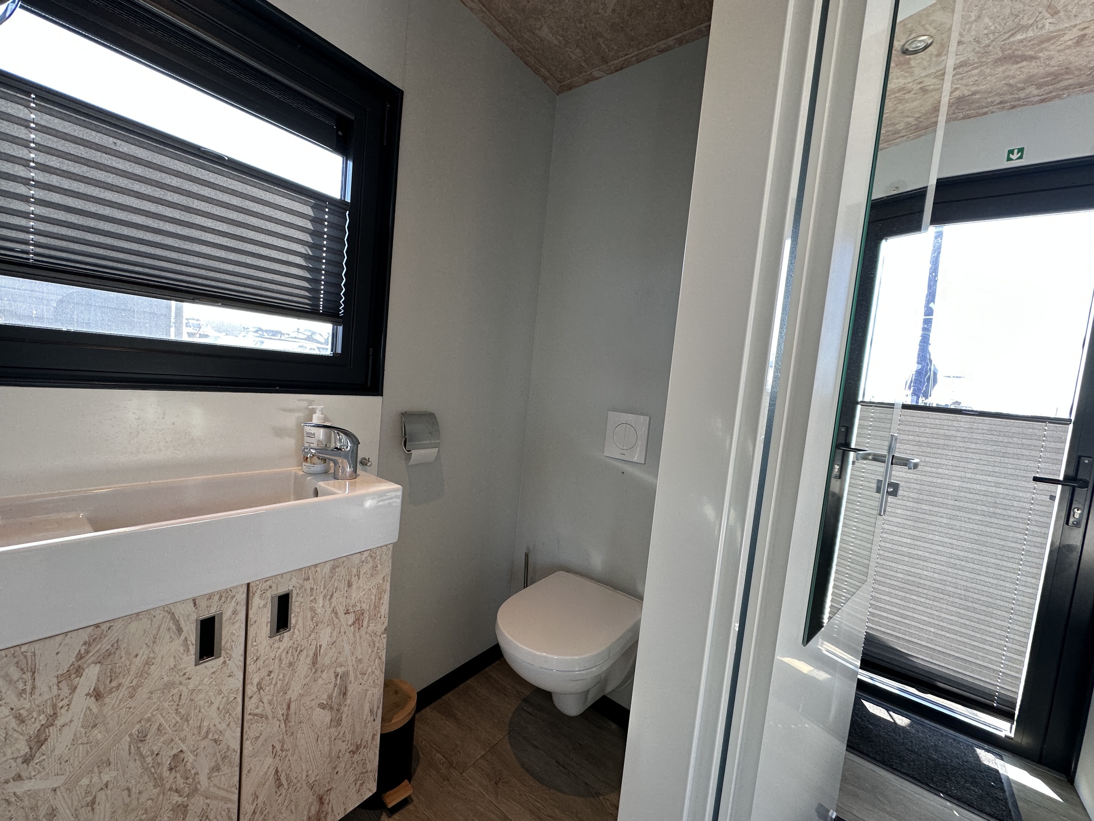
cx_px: 547
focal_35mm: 14
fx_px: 442
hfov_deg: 102.1
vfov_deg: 85.7
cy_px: 410
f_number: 2.2
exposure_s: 1/100
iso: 100
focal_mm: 2.22
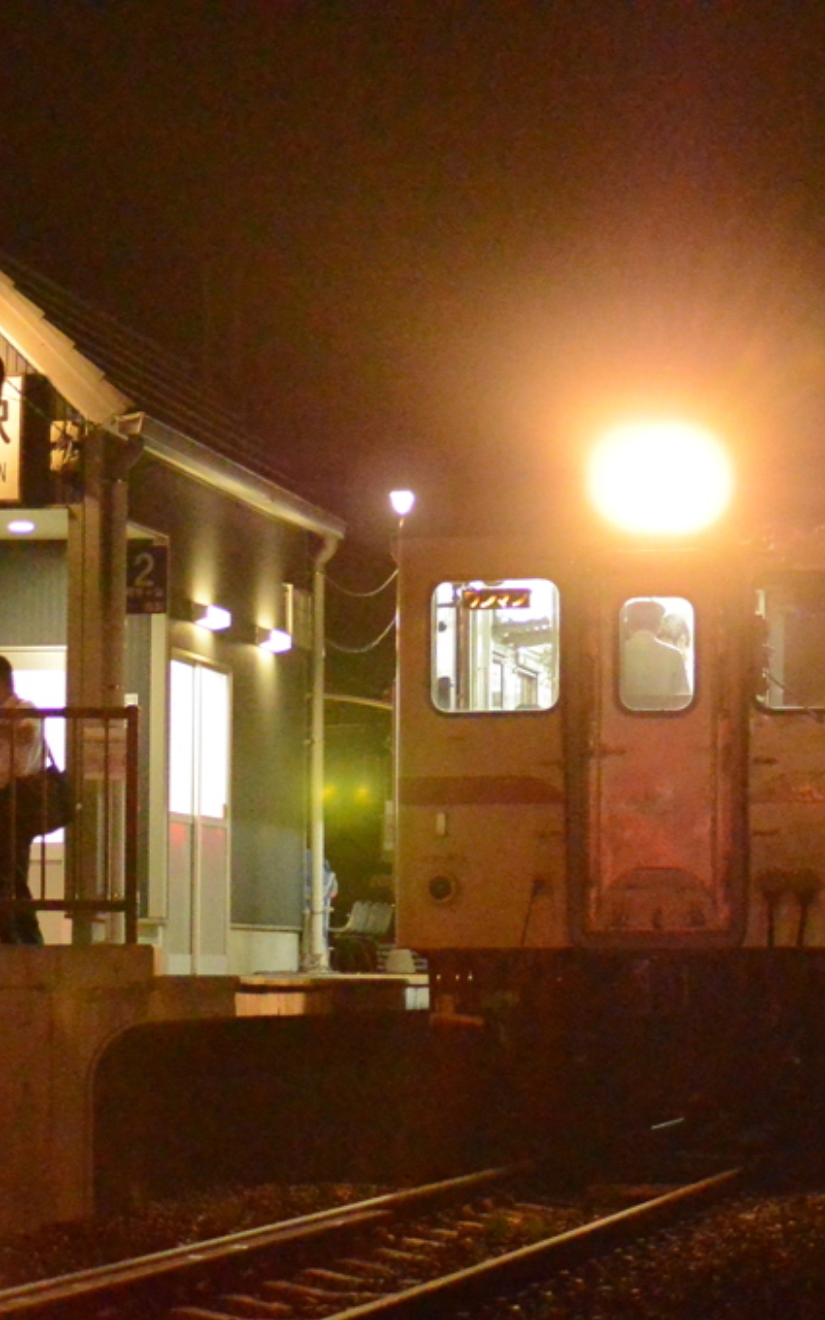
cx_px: 478
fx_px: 4749
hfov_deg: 9.9
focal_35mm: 132
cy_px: 660
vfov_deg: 15.8
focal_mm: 32
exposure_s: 1/160
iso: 3200
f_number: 1.2
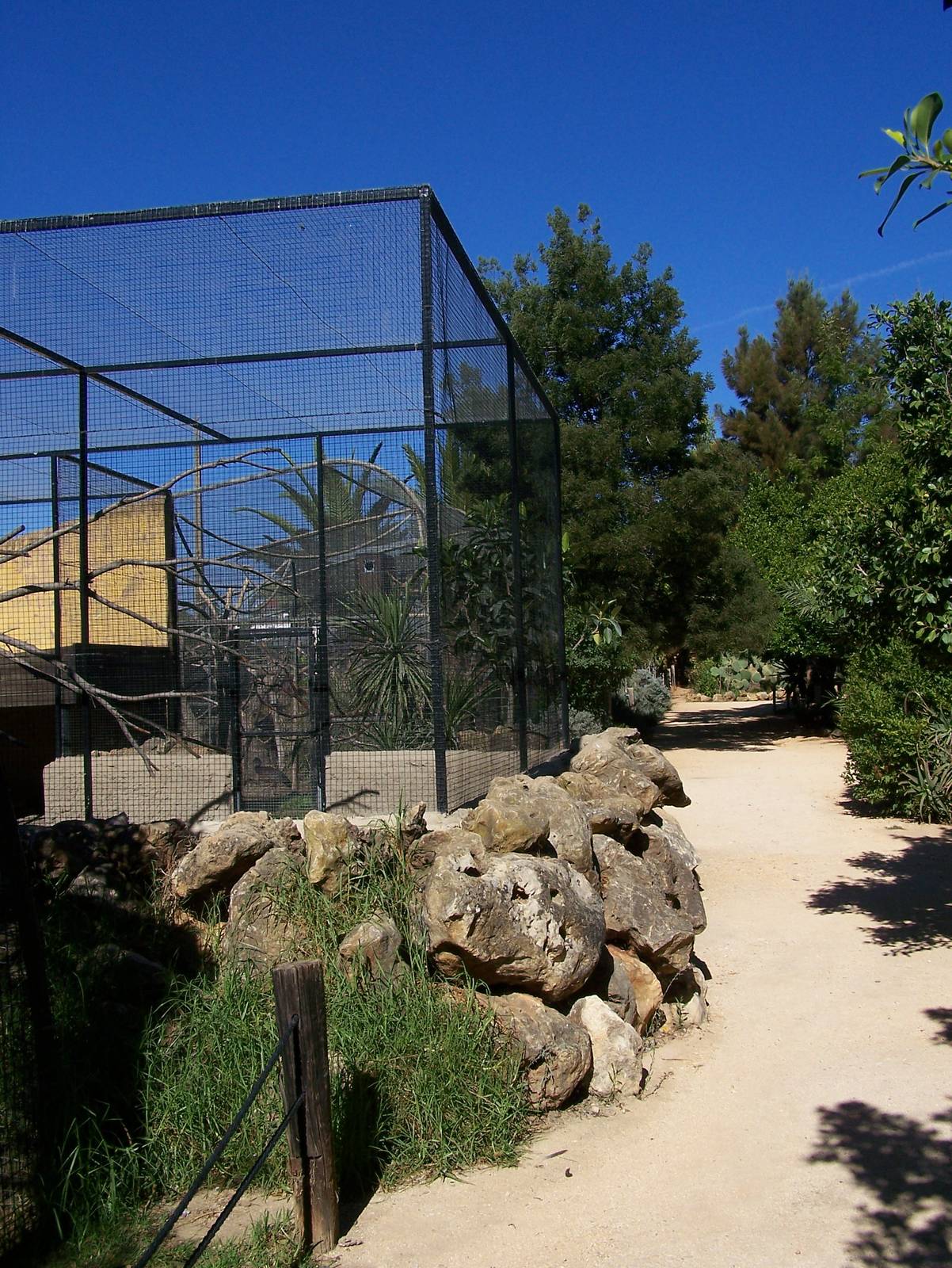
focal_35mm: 38
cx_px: 476
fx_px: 1392
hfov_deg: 37.8
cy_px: 634
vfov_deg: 49.0
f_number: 5.6
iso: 80
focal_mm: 6.3
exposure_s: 1/800
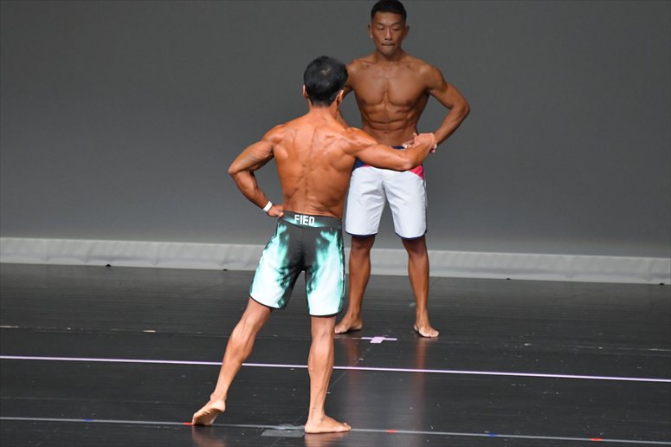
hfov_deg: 5.5
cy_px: 224
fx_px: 6986
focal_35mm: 375
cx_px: 336
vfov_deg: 3.7
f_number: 5.6
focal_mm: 250
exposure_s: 1/400
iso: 5000
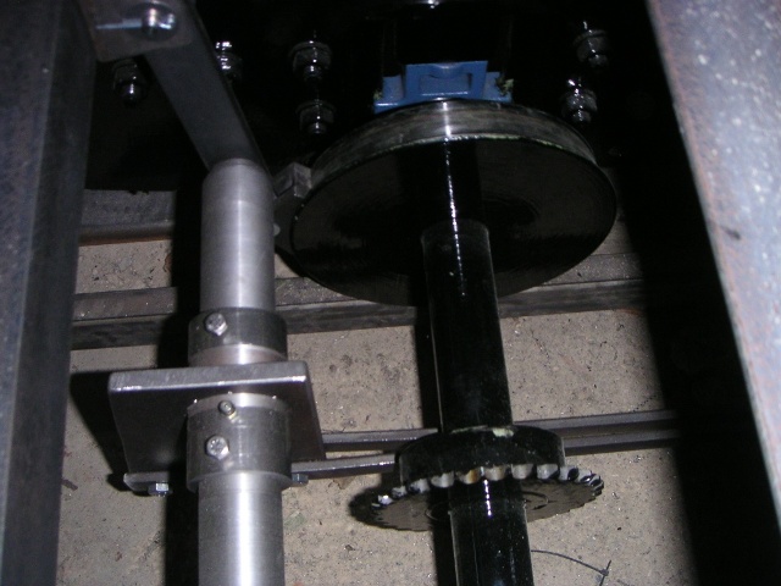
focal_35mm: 38
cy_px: 293
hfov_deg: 49.0
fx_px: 857
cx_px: 390
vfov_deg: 37.7
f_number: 2.8
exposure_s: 1/45
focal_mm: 6
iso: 160
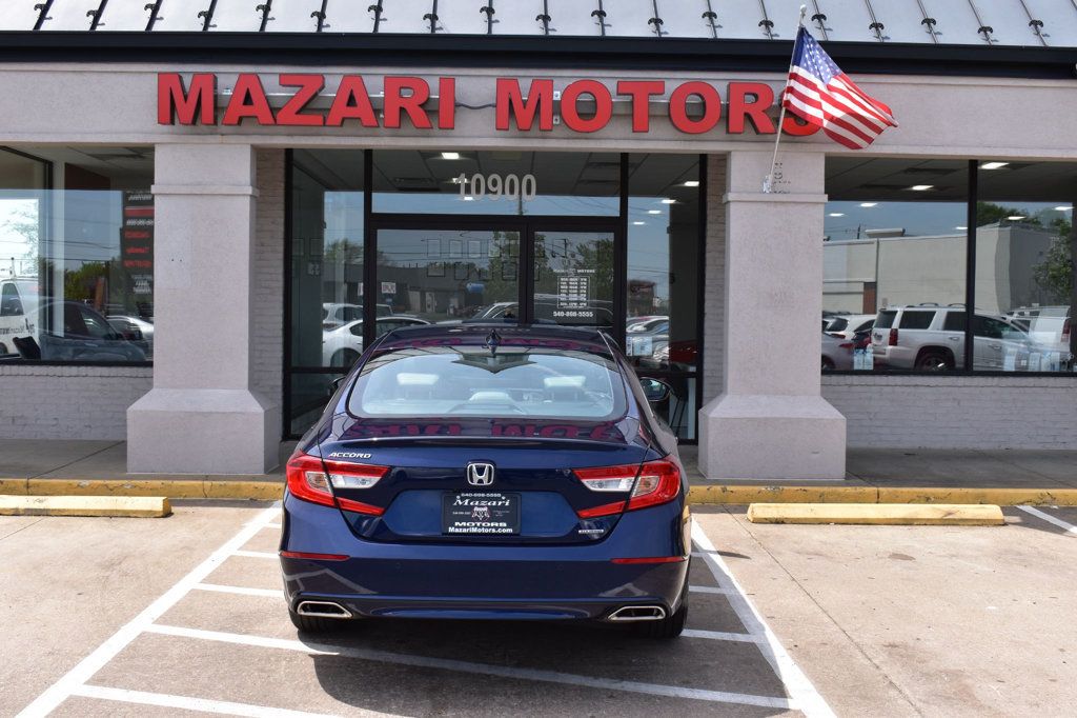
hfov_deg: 47.9
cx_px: 538
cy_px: 359
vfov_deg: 33.0
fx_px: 1211
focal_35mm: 40
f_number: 11
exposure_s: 1/400
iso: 400
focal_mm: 27
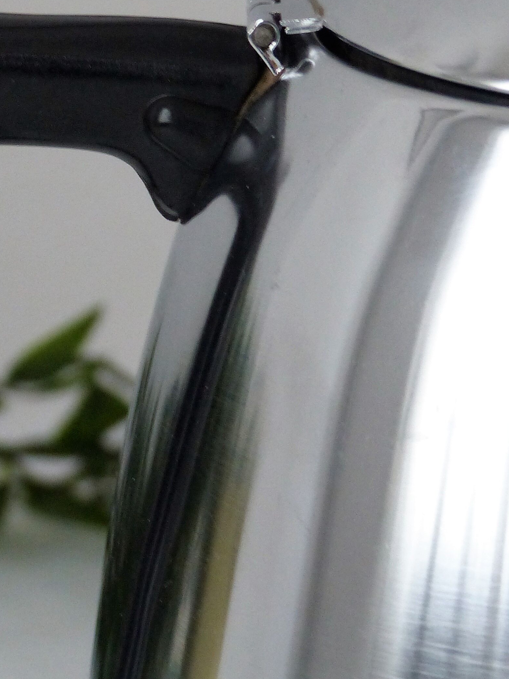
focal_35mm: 276
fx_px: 5412
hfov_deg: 5.4
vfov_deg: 7.2
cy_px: 126
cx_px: 90
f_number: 2.8
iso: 400
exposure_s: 1/50
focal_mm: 23.5
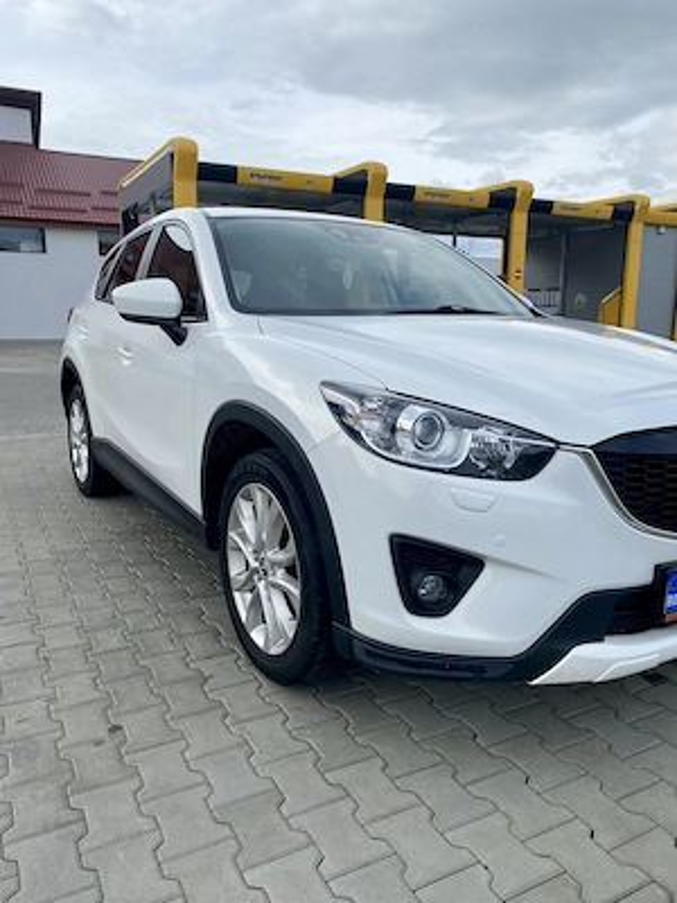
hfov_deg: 53.1
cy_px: 452
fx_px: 678
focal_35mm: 26
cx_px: 338
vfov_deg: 67.3
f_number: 1.8
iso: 32
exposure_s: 1/2625
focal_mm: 4.25
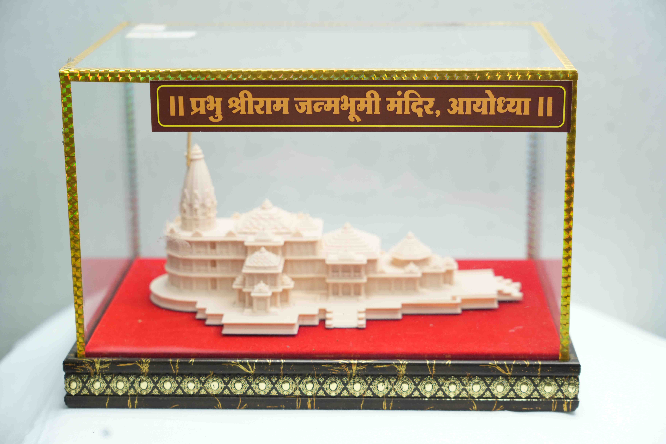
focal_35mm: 75
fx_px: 1387
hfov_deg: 27.0
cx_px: 333
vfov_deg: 18.2
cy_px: 222
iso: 400
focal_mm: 75
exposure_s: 1/60
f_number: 5.6
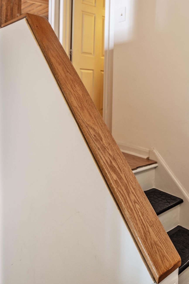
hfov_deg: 41.1
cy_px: 97
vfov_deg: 57.6
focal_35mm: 32
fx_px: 252
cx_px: 101
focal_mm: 18
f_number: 4
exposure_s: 1/2
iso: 100
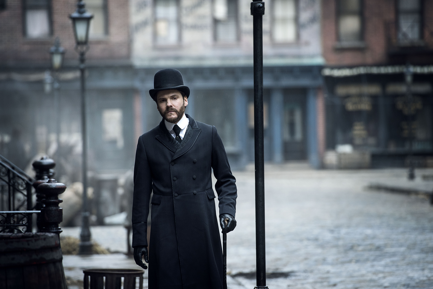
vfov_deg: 6.9
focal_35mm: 200
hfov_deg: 10.3
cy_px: 144
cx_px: 216
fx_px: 2406
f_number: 3.5
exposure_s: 1/160
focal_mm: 200
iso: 800
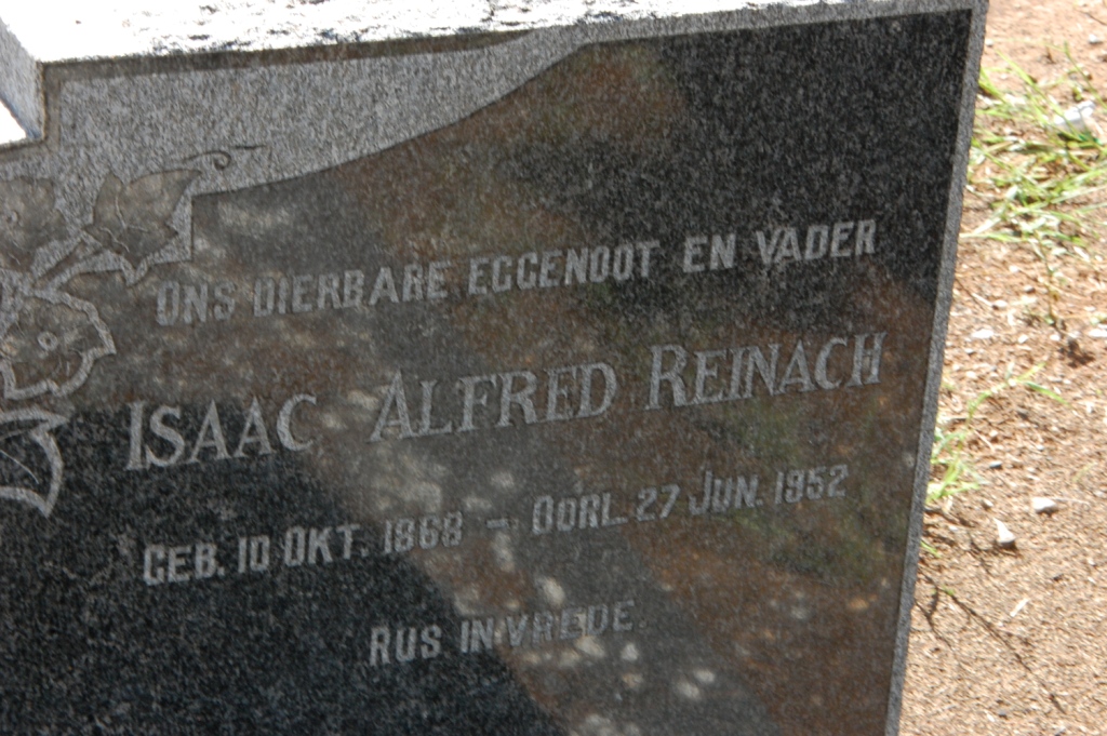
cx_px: 554
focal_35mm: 138
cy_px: 368
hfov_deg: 14.9
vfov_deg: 9.9
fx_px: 4240
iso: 720
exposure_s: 1/30
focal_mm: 92
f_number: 22
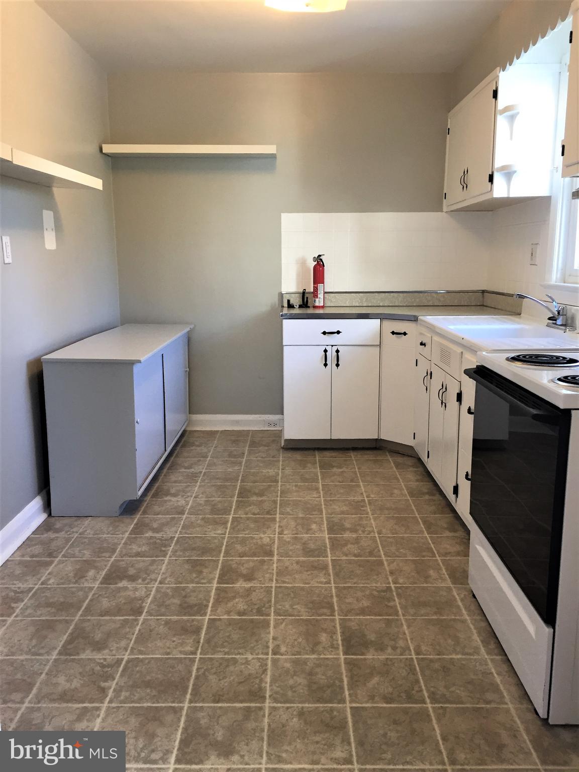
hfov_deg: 48.2
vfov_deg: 61.7
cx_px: 290
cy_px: 386
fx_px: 647
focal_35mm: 29
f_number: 2.2
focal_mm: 4.15
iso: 100
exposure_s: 1/30
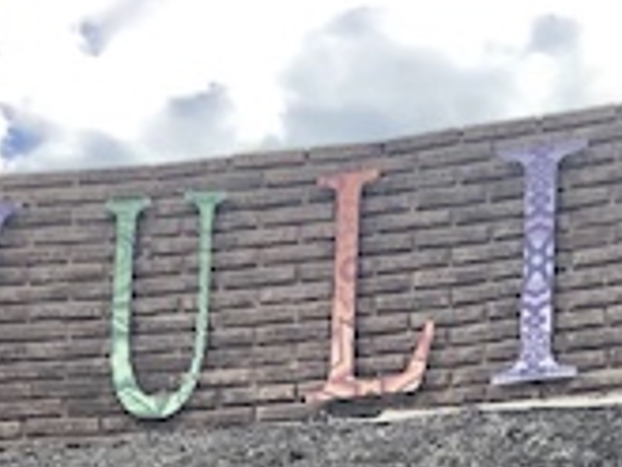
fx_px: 3129
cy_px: 1258
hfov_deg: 11.3
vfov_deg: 7.7
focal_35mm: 174
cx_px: 403
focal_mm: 4
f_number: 1.8
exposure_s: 1/273
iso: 20
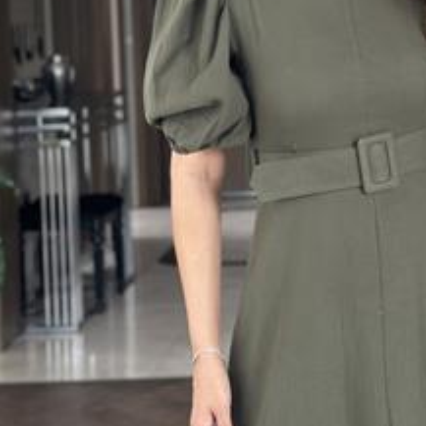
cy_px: 57
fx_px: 1378
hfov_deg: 17.3
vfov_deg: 17.4
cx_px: 371
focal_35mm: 99
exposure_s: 1/60
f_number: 1.78
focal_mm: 6.86
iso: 125
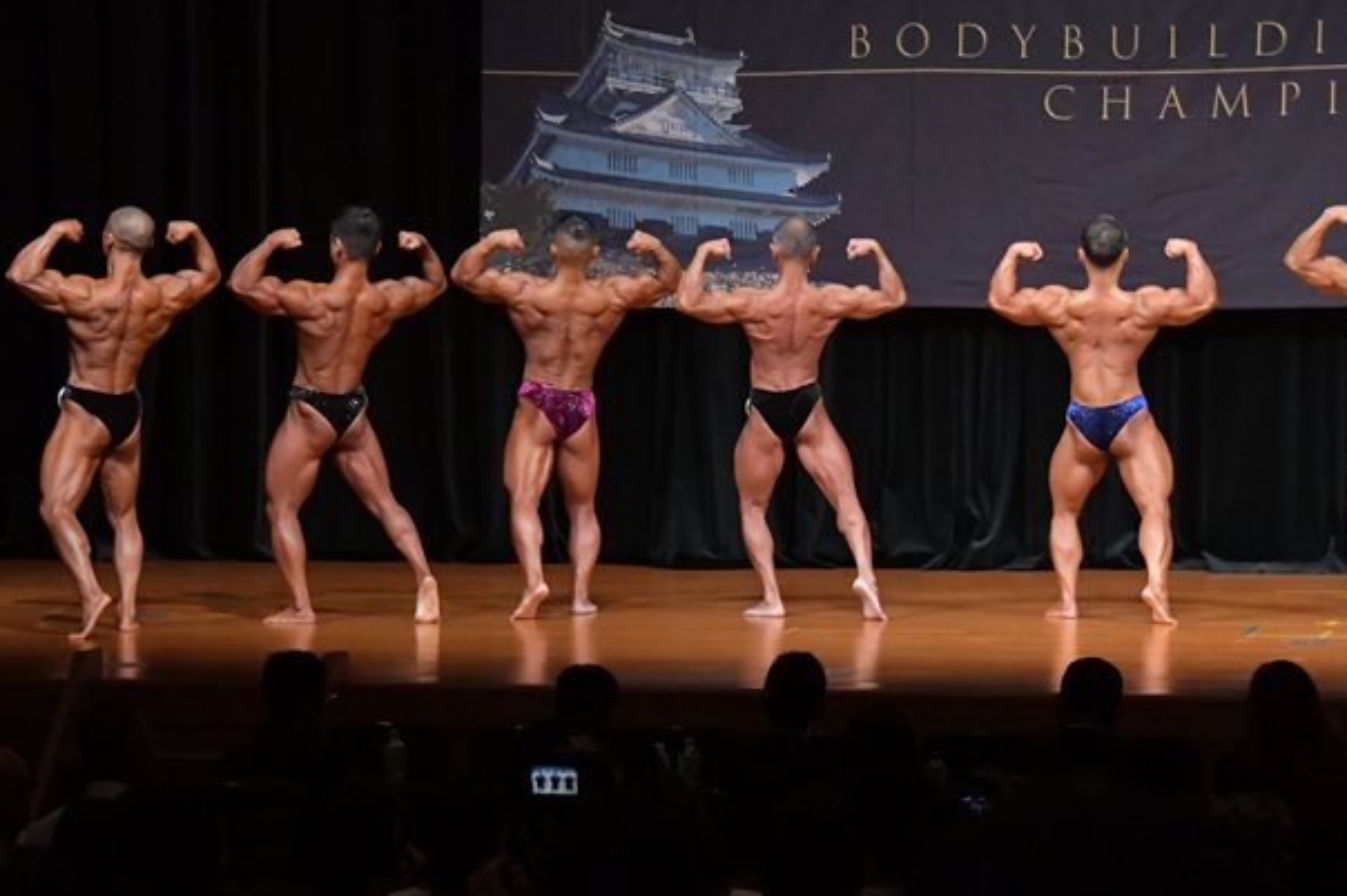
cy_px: 452
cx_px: 672
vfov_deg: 8.4
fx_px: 6095
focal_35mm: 163
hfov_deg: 12.6
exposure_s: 1/400
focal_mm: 85
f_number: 5.6
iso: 5000
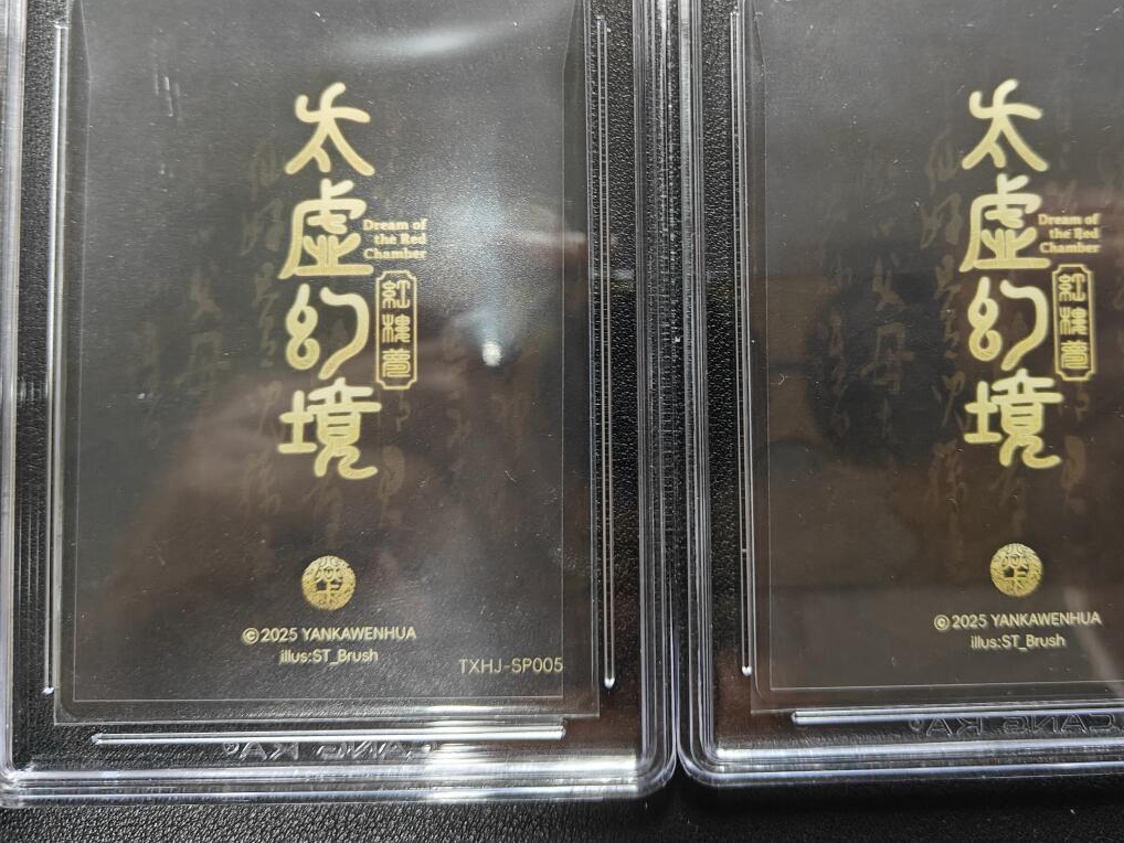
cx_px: 659
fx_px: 1072
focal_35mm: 33
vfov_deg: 42.3
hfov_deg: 55.0
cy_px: 273
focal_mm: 5.59
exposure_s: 1/36
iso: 160
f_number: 2.8
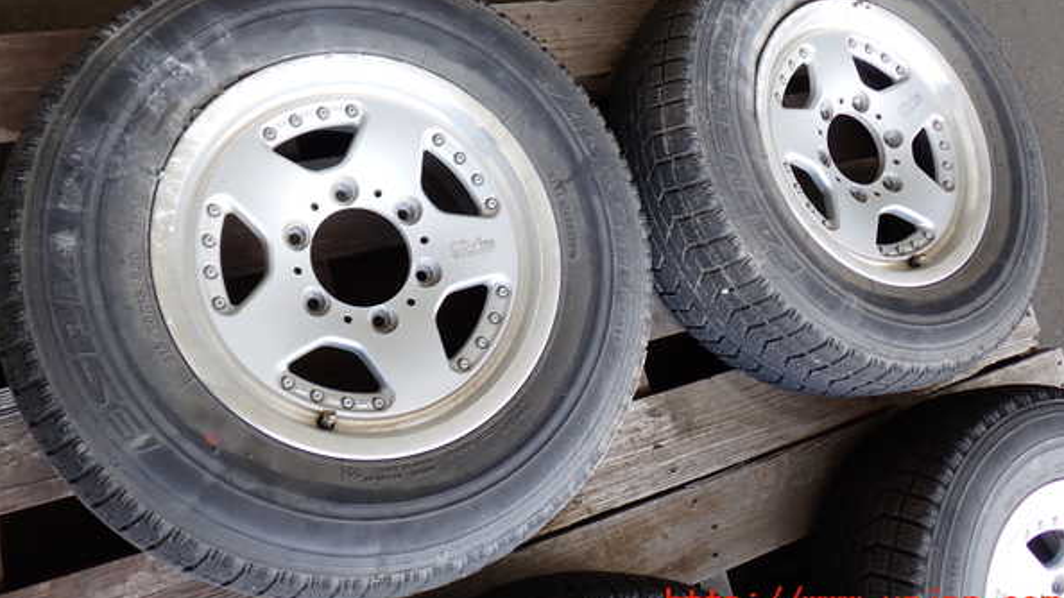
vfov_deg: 35.4
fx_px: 931
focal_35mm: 33
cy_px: 226
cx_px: 532
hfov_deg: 59.5
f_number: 2.3
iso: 100
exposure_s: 1/80
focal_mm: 5.4
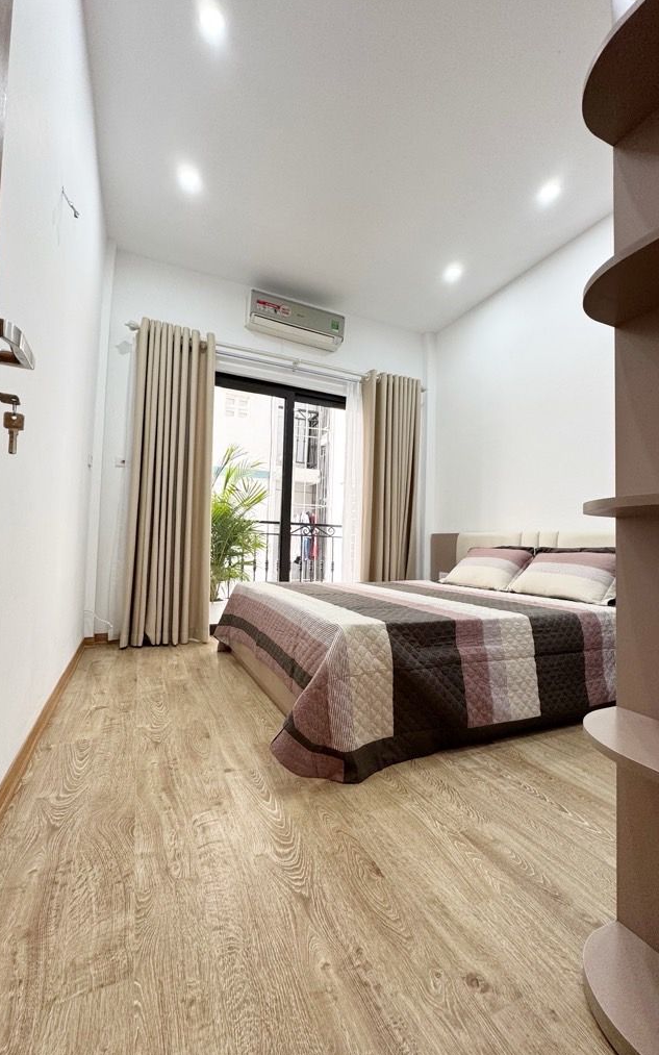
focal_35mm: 15
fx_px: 431
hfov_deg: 74.8
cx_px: 326
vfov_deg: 101.5
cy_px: 527
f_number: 2.2
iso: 100
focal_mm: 2.22
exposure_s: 1/100
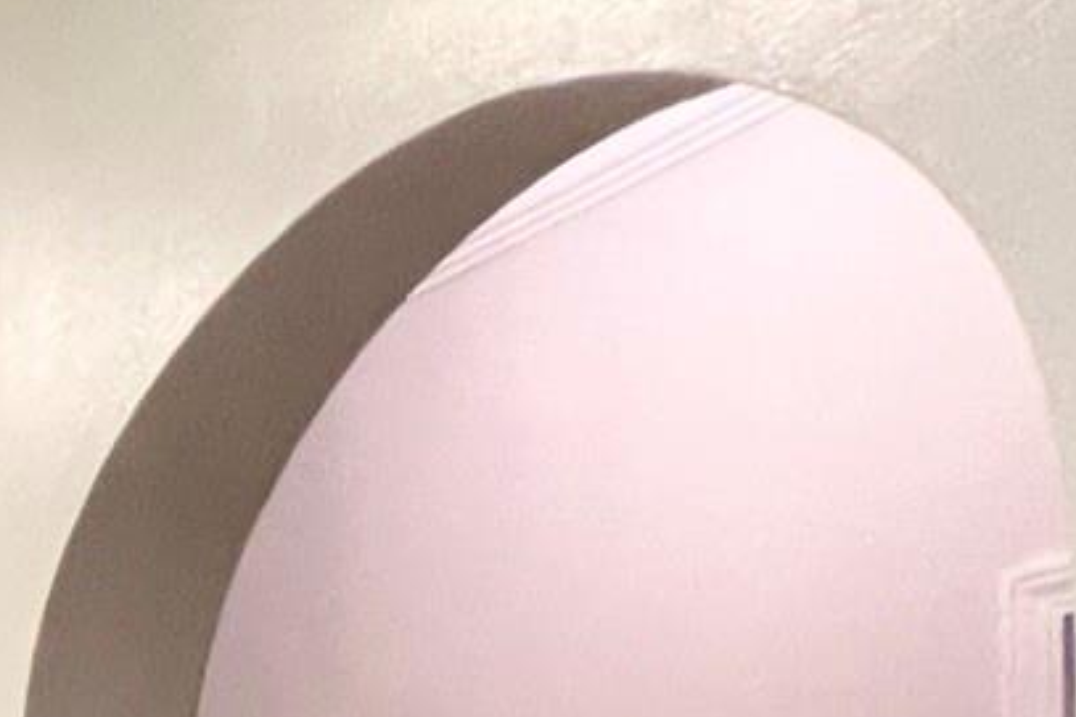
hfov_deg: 14.7
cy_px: 1478
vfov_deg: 15.5
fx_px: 2032
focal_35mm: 68
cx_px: -1578
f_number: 1.8
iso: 250
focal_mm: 1.57
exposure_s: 1/60
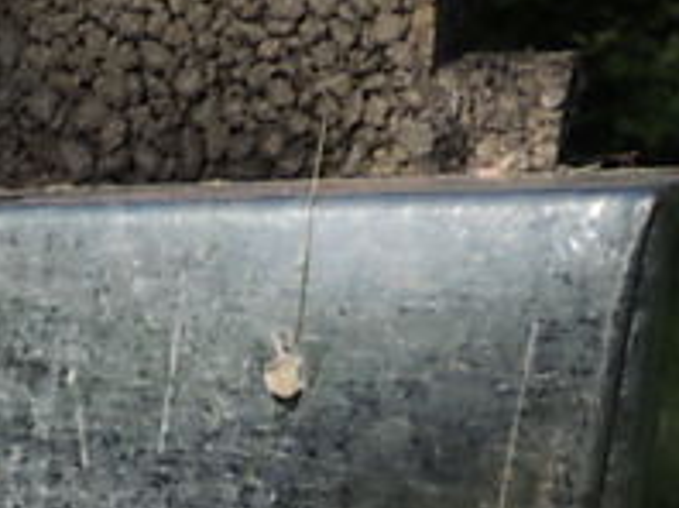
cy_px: 906
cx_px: -415
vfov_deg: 13.7
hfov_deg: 17.6
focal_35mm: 97
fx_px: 1900
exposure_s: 1/1250
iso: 100
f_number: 3.7
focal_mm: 4.3
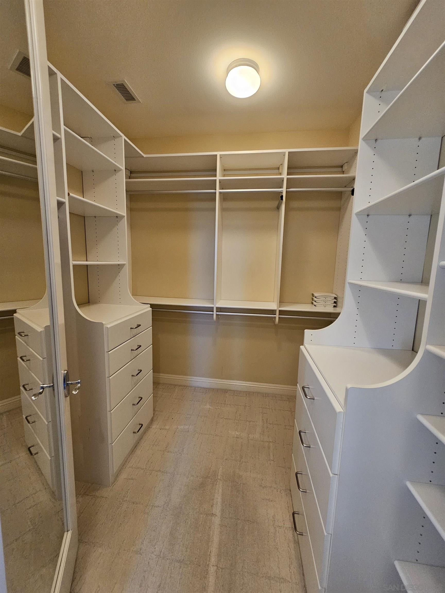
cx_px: 222
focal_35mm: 13
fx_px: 223
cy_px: 296
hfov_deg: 89.9
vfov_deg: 106.2
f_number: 2.2
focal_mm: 2.2
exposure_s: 1/60
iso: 200
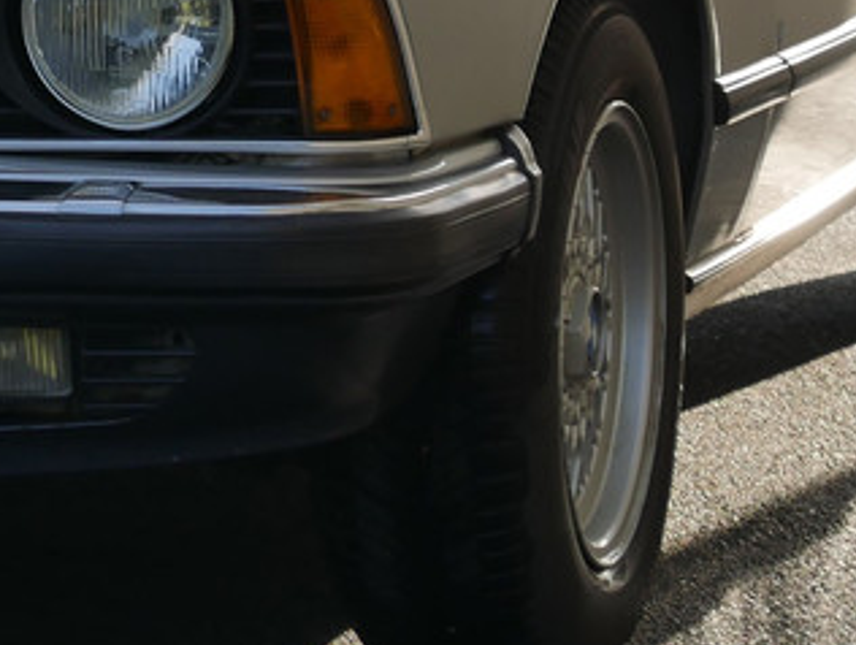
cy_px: -225
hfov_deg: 11.1
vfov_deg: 8.4
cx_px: -161
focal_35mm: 175
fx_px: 4334
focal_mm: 26
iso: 200
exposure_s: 1/250
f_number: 6.3
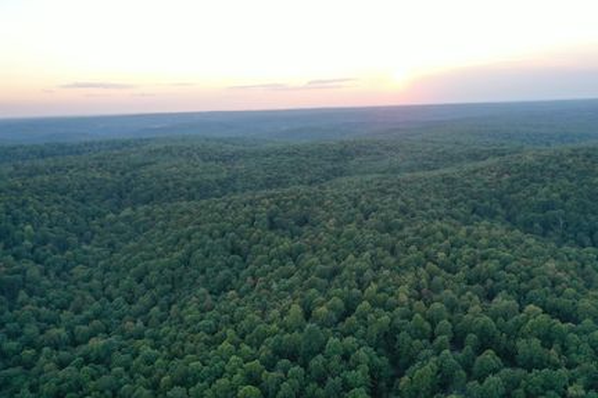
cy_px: 199
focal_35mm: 28
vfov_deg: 46.4
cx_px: 299
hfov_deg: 65.5
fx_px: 465
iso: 100
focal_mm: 10.26
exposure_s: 1/80
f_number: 4
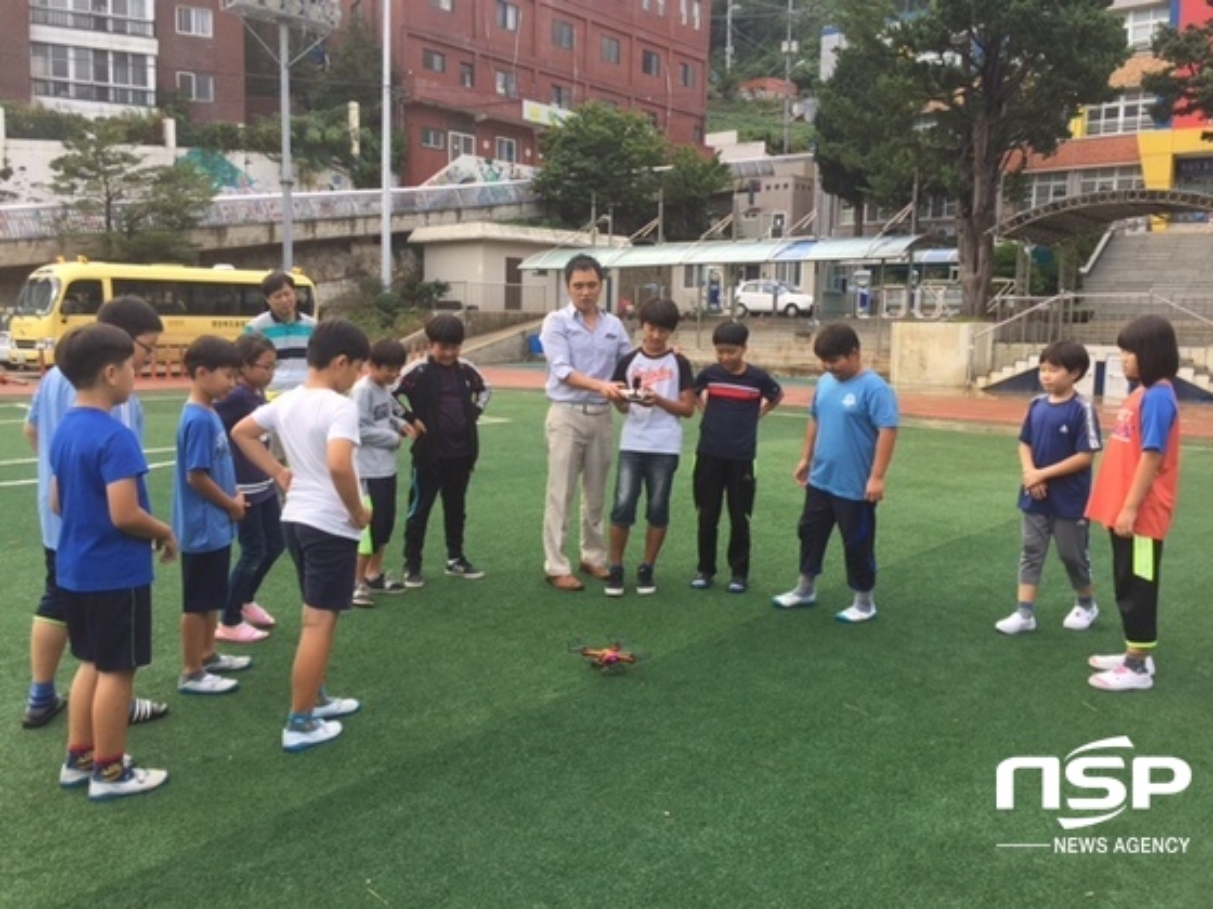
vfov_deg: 48.2
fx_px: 1016
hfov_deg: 61.7
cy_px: 454
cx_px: 606
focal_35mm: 29
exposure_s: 1/465
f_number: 2.2
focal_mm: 4.15
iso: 32
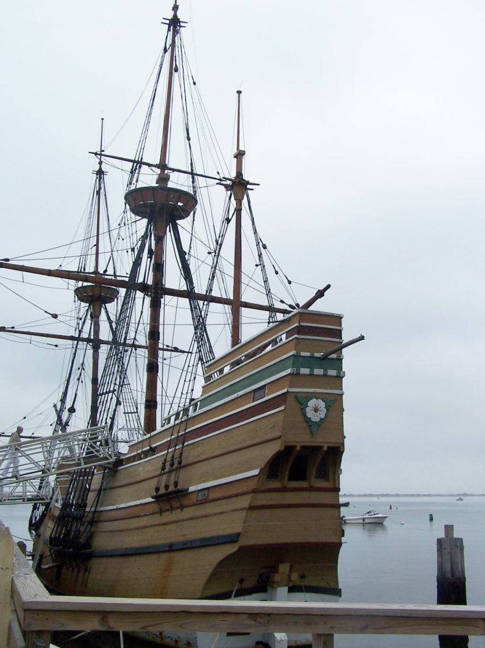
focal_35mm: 39
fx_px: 729
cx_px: 242
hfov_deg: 36.8
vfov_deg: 47.9
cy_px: 320
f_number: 4
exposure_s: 1/750
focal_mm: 6.3
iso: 80
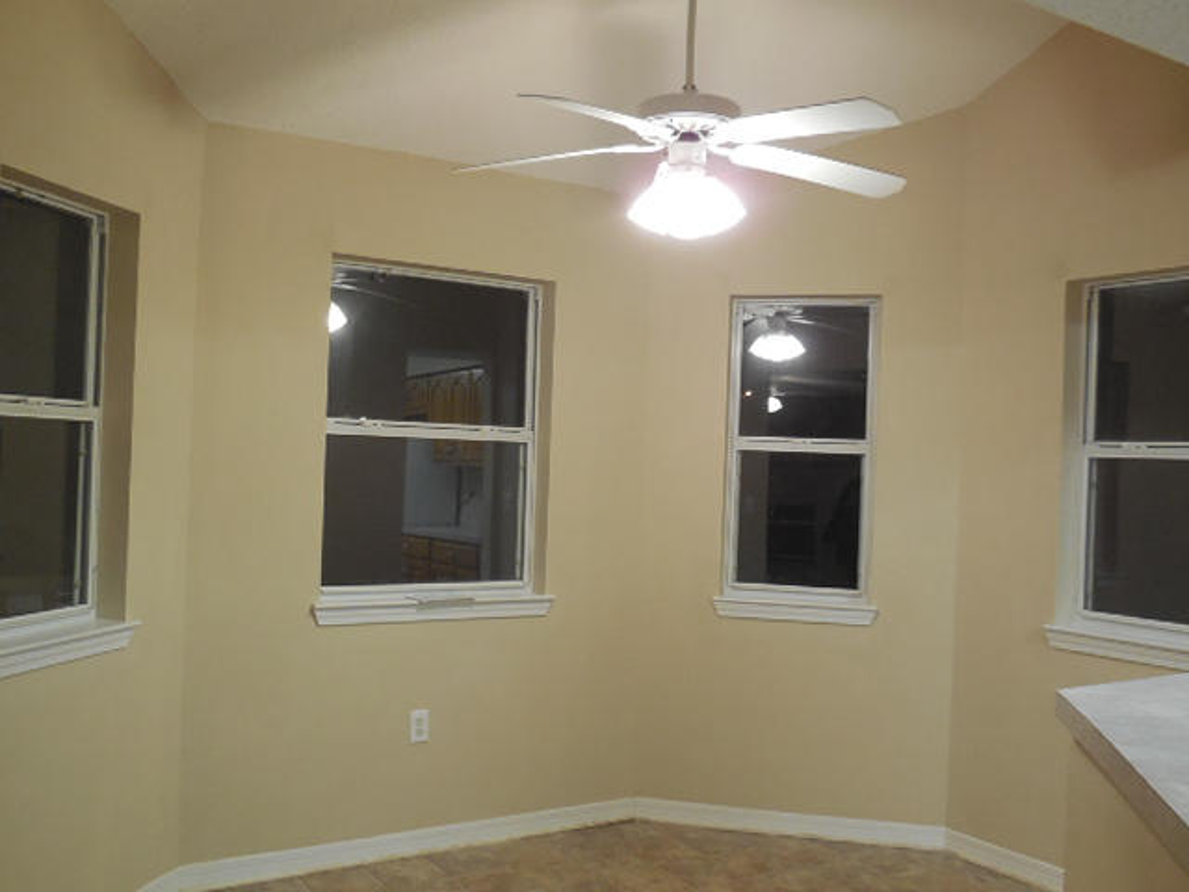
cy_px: 446
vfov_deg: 41.8
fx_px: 1168
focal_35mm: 34
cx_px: 594
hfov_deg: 54.0
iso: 400
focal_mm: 6.1
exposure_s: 1/25
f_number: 3.4
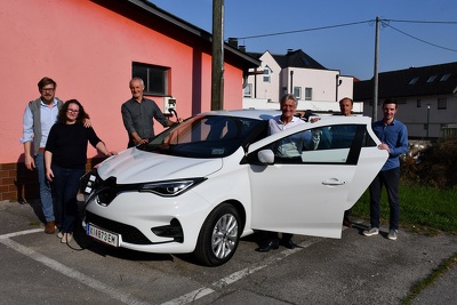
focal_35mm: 33
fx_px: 419
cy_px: 152
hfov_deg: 57.2
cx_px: 228
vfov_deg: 40.0
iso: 400
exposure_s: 1/800
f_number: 14
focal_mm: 22
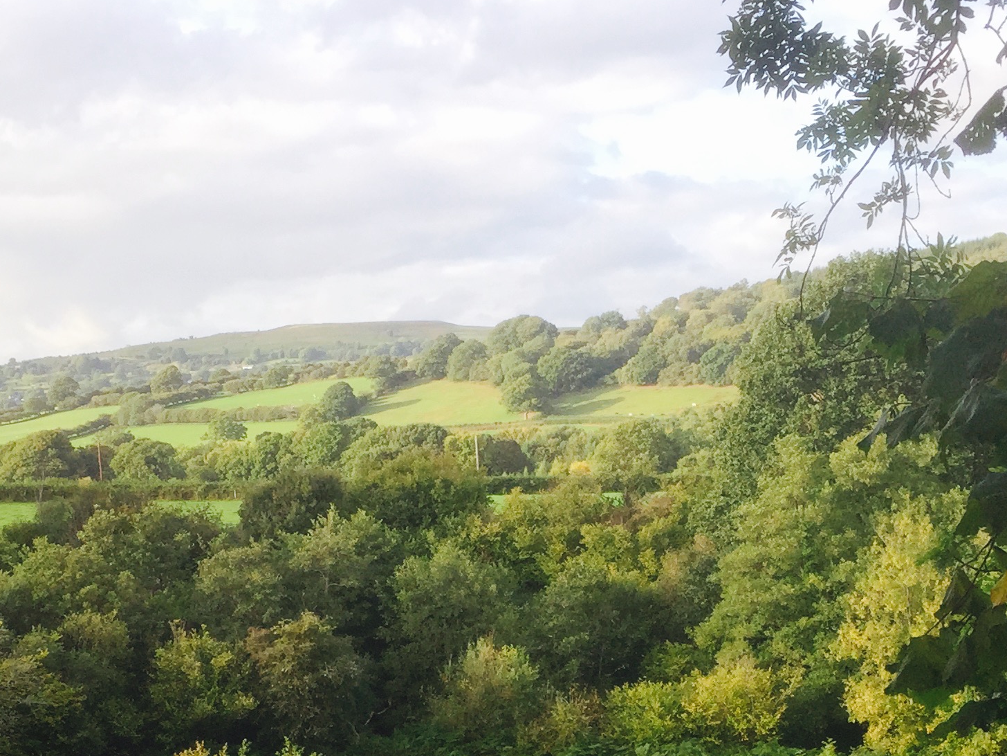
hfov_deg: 29.8
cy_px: 782
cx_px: 537
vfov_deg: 21.7
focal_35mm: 65
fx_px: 1891
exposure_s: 1/297
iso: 32
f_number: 2.2
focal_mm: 4.15
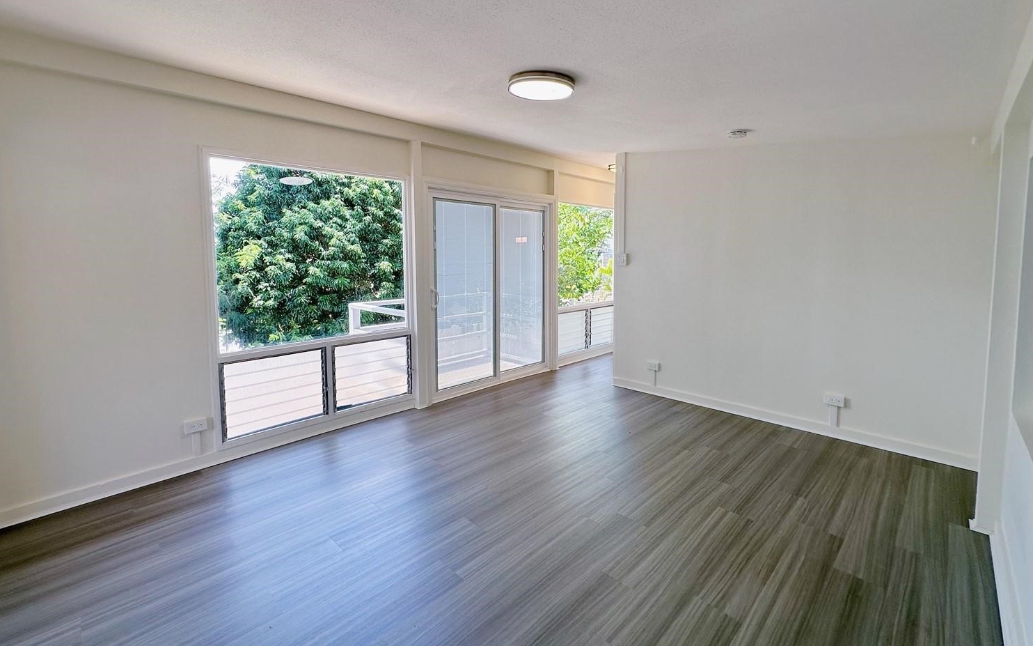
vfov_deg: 71.0
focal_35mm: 16
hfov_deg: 97.8
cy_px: 286
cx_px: 493
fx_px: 450
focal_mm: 2.22
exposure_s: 1/143
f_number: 2.2
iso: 40
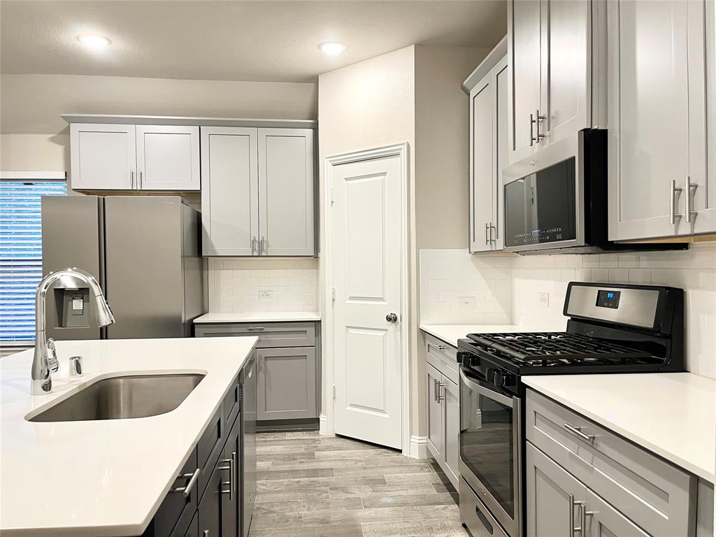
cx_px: 358
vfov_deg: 53.1
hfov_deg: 67.3
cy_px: 268
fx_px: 538
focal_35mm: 26
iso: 125
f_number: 1.6
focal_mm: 5.1
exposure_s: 1/60
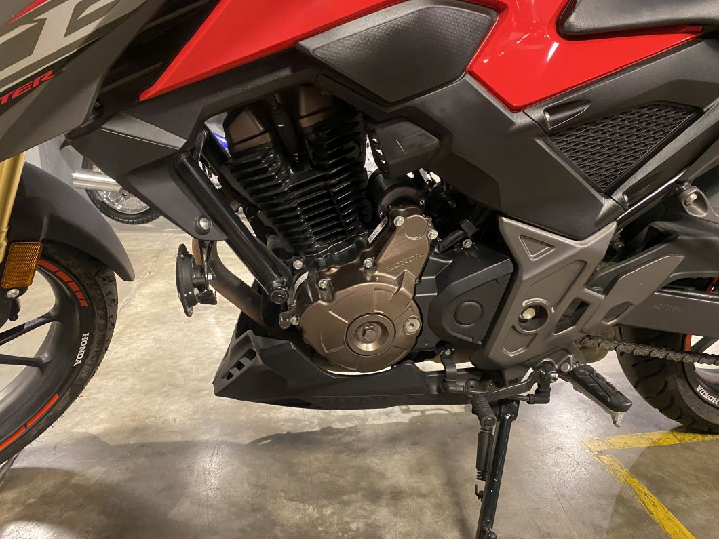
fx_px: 540
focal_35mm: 26
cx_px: 360
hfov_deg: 67.3
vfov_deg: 53.1
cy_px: 270
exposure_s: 1/33
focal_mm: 4.25
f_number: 1.8
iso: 640
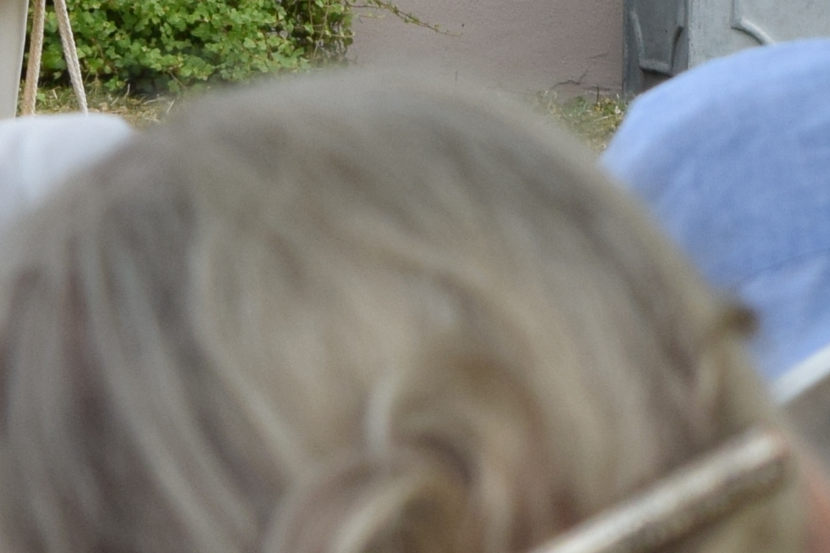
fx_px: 11642
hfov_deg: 4.1
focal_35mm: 505
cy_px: -1135
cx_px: 916
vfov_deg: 2.7
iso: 400
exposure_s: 1/250
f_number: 8
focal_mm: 55
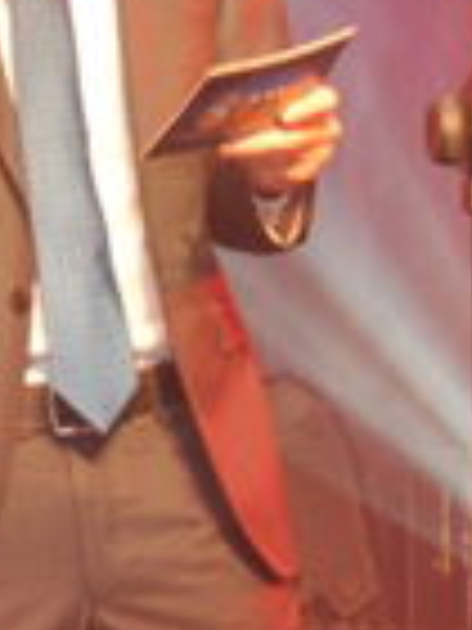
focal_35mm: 181
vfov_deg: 10.9
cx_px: -288
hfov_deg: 8.0
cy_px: 263
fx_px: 3291
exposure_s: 1/80
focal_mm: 22
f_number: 4.5
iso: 400
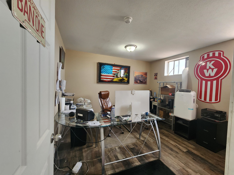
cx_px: 117
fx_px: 88
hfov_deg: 106.2
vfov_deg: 89.9
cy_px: 88
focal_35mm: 13
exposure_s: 1/60
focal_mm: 2.2
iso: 320
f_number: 2.2
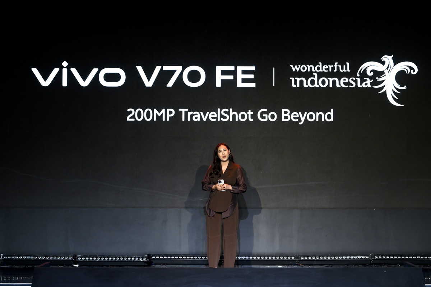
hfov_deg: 22.2
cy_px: 144
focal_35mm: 92
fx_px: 1101
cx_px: 216
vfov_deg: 14.8
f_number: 2.8
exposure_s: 1/160
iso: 1600
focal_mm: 92
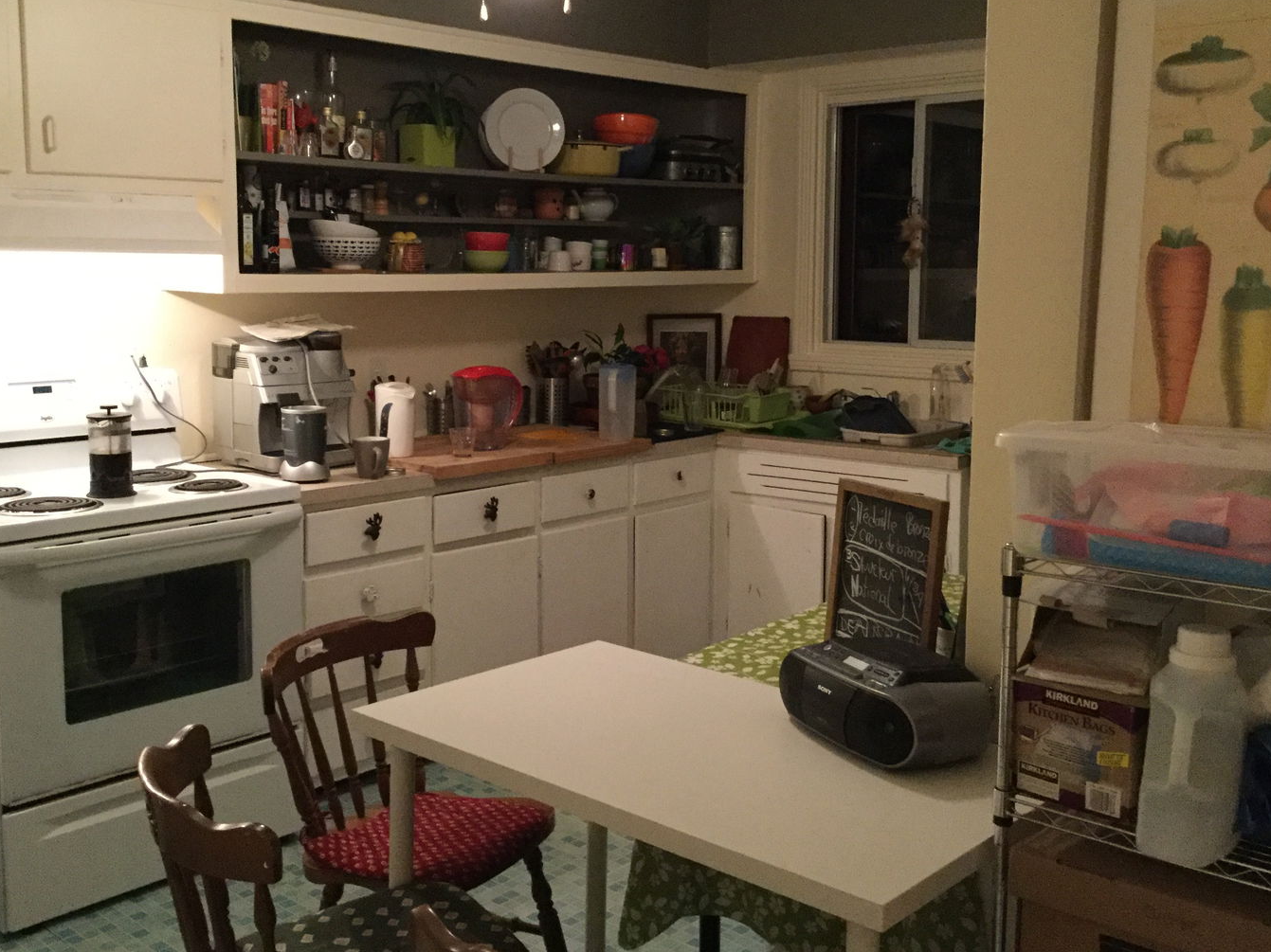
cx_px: 616
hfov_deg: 50.1
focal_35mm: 37
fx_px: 1358
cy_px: 414
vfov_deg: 38.6
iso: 250
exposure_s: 1/15
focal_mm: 3.3
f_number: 2.4
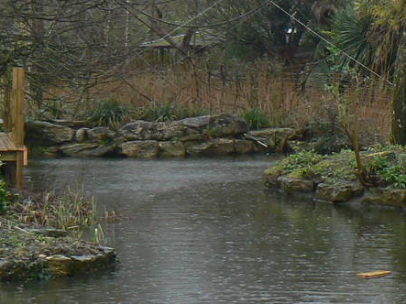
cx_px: 261
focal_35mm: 130
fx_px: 1524
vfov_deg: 11.3
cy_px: 42
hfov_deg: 15.1
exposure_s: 1/40
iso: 80
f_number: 2.8
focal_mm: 6
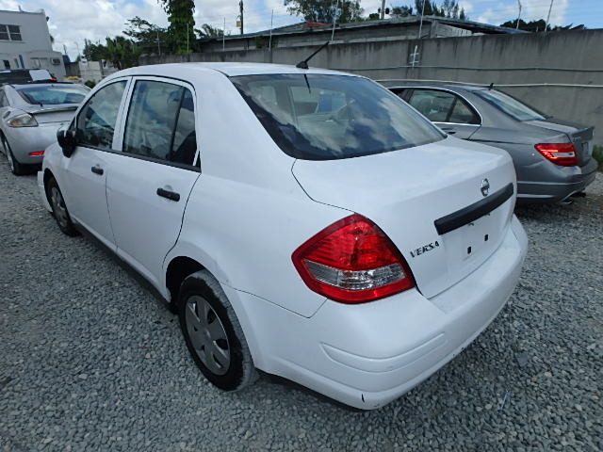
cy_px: 226
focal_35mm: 21
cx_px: 302
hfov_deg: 79.0
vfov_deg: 63.4
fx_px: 366
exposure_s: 1/640
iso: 125
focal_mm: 3.7
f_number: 6
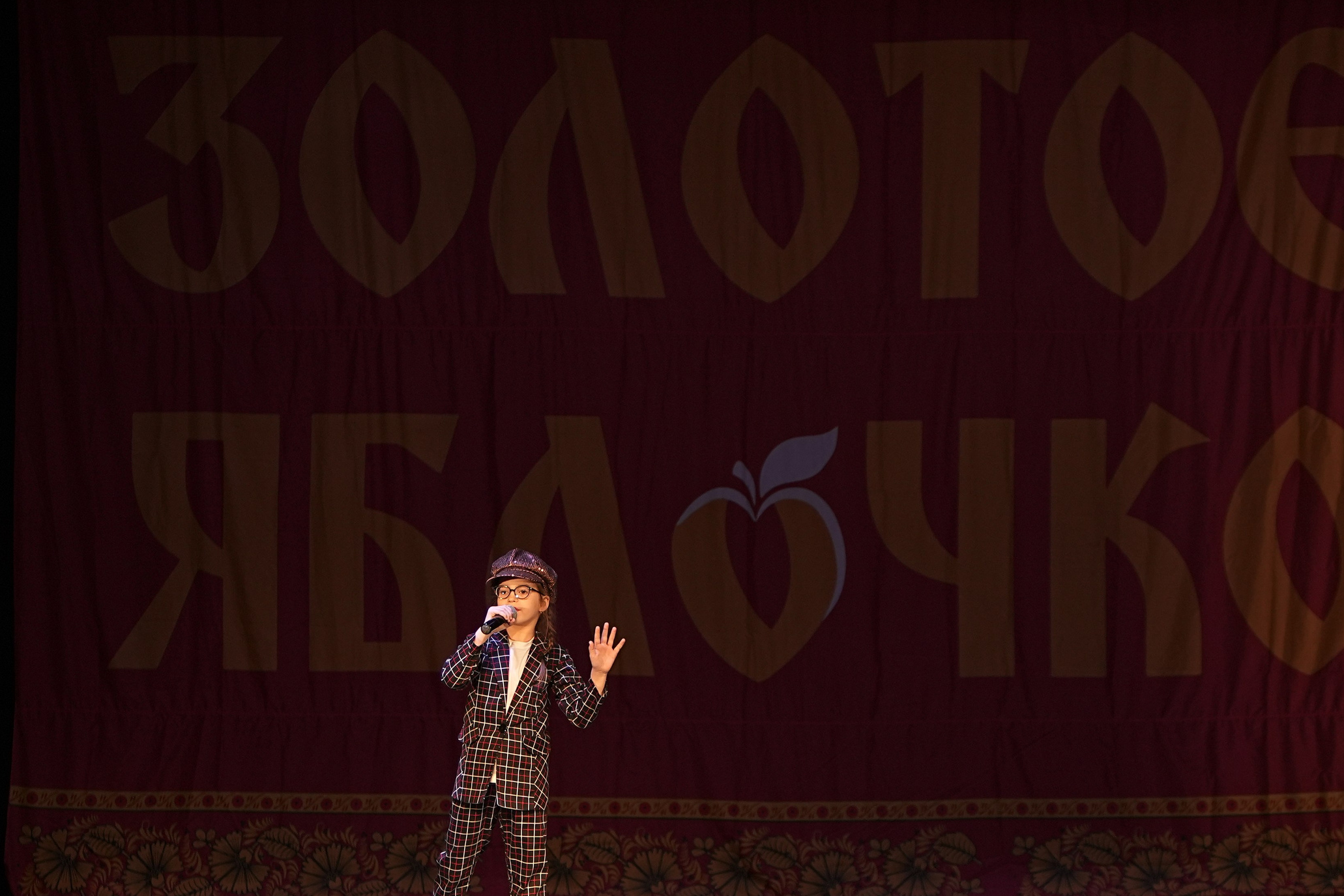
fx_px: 5563
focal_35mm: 149
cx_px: 725
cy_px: 539
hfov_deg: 13.8
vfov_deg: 9.2
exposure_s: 1/400
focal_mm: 80
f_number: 2.8
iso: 1000
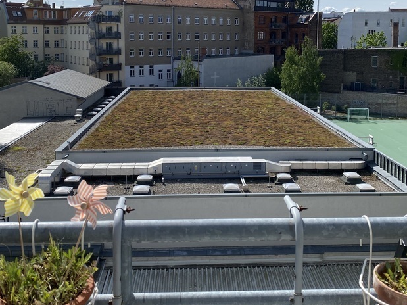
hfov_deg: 43.8
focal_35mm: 43
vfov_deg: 33.0
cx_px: 222
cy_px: 83
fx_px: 505
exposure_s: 1/4808
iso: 32
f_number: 1.8
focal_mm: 4.25
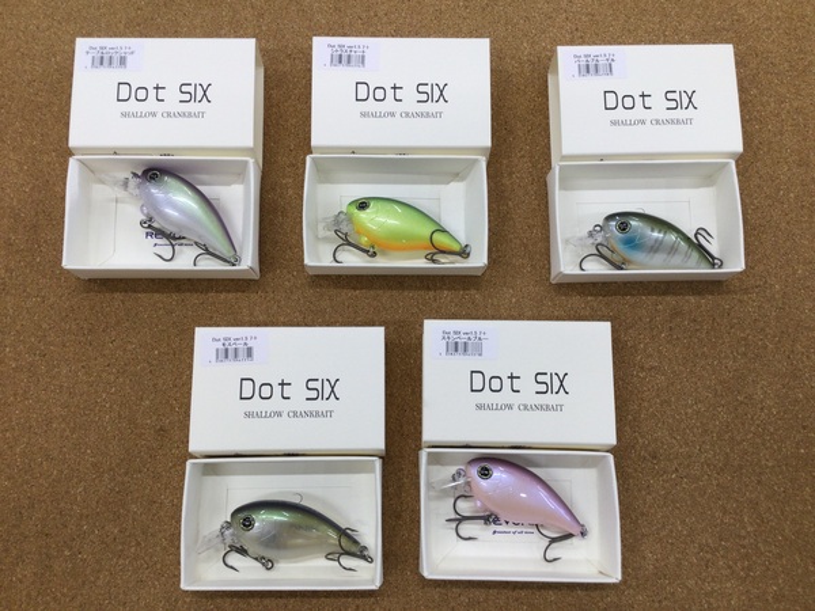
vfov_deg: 45.4
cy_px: 306
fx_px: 730
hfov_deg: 58.4
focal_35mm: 31
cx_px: 408
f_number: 2.4
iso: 32
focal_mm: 3.3
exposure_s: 1/60
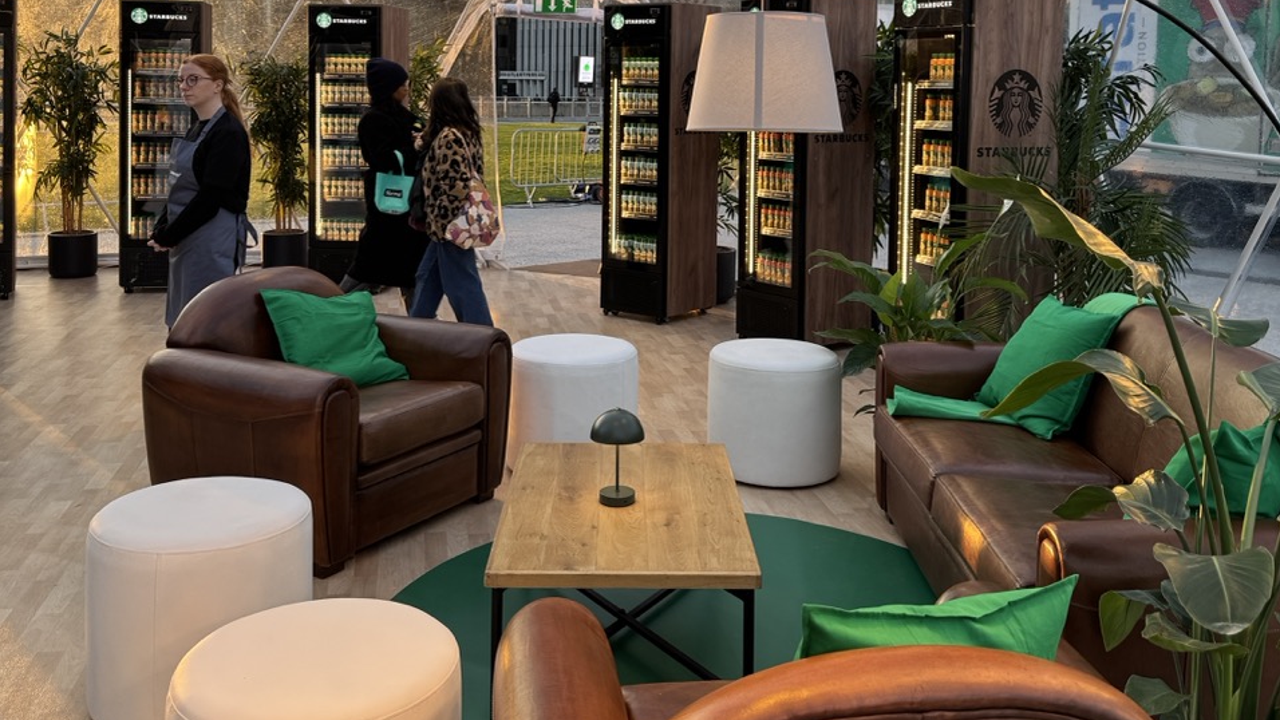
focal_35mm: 35
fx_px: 1188
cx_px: 640
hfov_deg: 56.6
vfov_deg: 32.7
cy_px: 137
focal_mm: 6.76
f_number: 1.78
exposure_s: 1/121
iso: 64
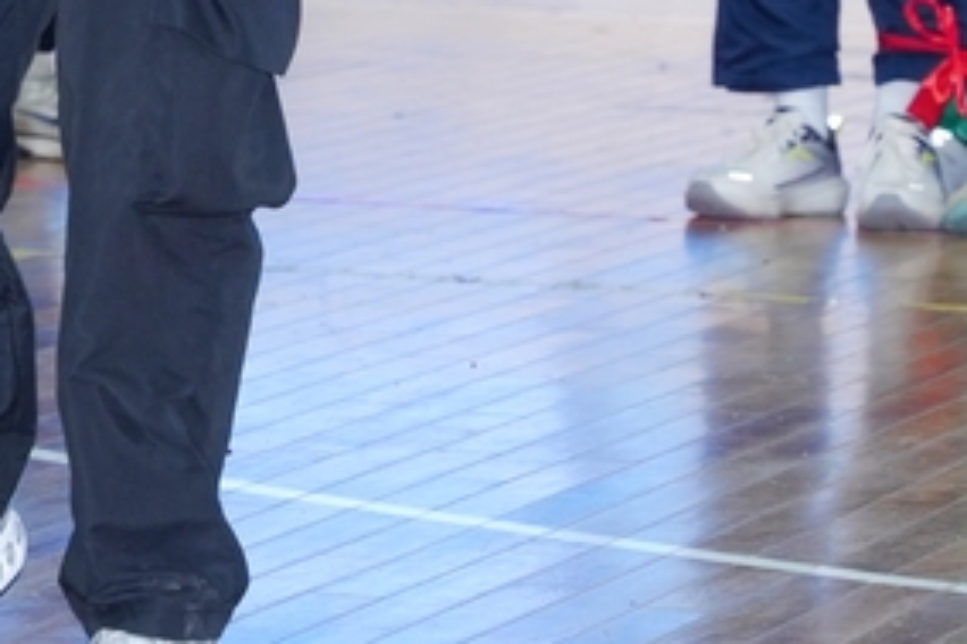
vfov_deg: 3.6
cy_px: -400
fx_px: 10174
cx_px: -289
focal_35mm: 379
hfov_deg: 5.4
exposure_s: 1/160
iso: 640
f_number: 4
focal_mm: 67.6
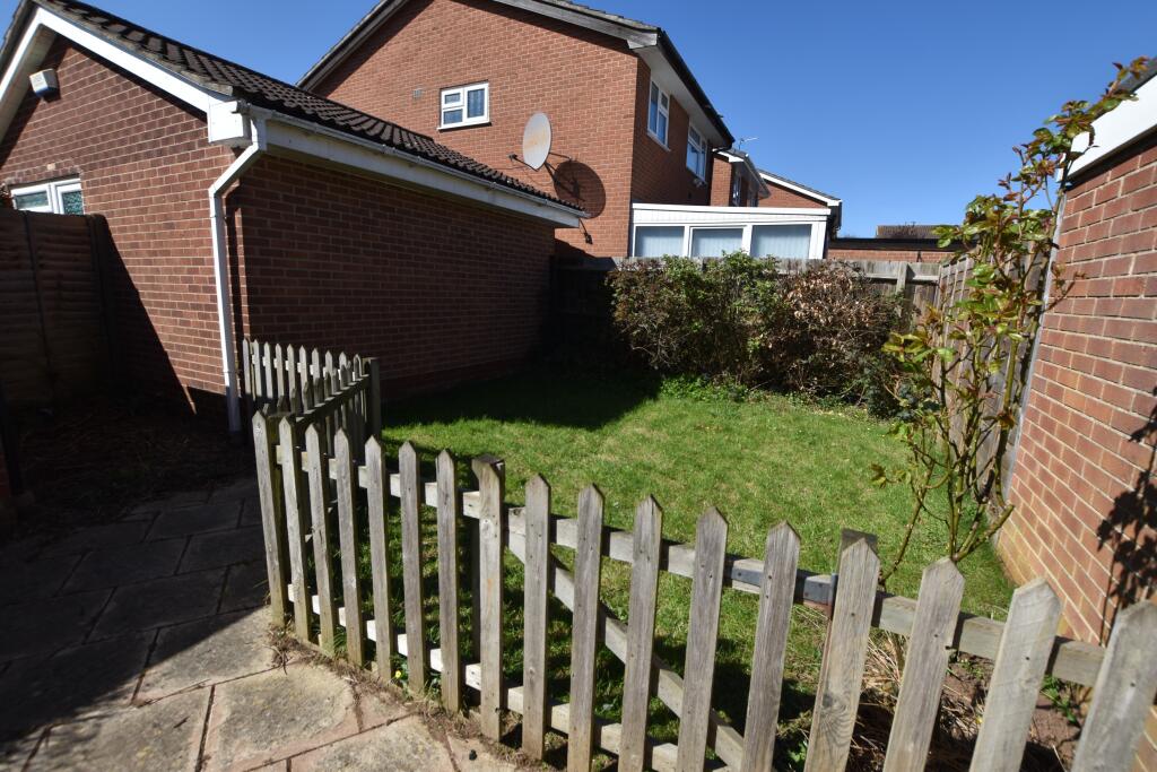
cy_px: 386
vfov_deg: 77.3
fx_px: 482
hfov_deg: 100.4
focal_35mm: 15
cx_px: 578
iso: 100
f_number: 8
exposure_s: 1/250
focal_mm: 10
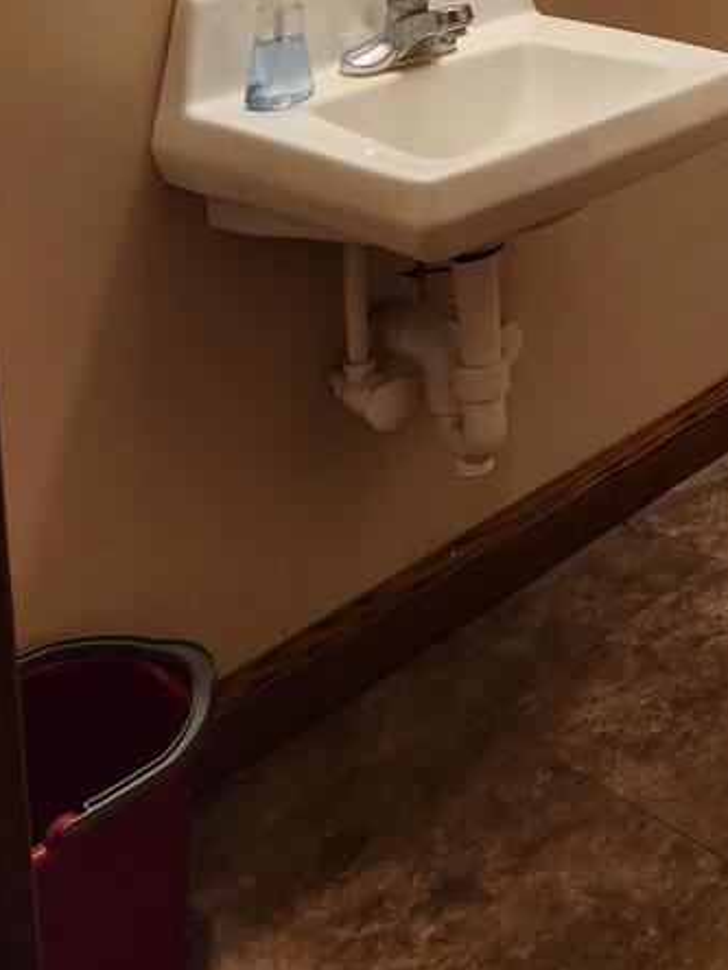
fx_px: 1570
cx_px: 879
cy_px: -186
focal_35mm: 56
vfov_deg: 29.6
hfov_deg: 23.7
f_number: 1.8
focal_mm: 5.4
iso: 200
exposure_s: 1/180
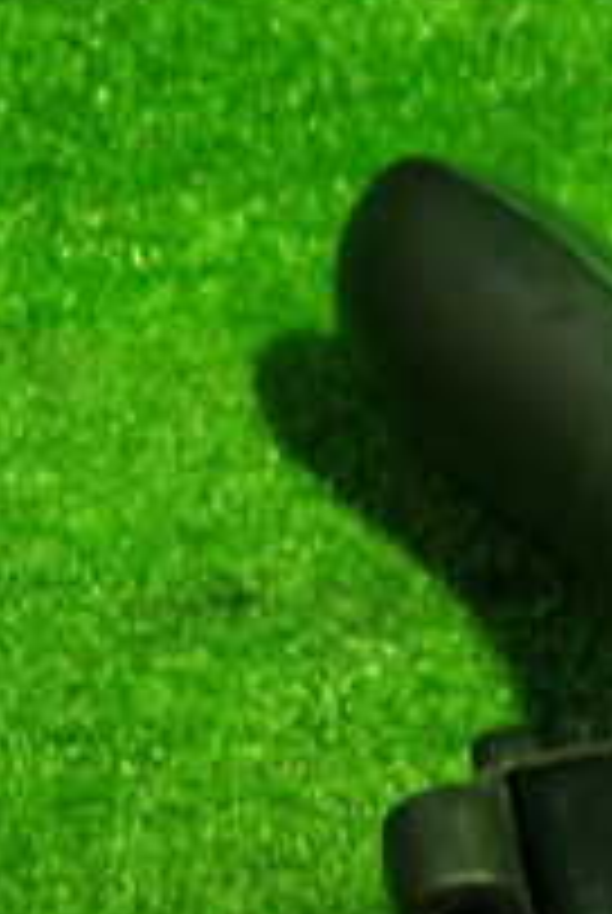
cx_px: 909
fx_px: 2338
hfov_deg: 14.0
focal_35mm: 92
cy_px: 837
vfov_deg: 21.6
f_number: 2.3
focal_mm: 5.4
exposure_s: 1/30
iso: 400
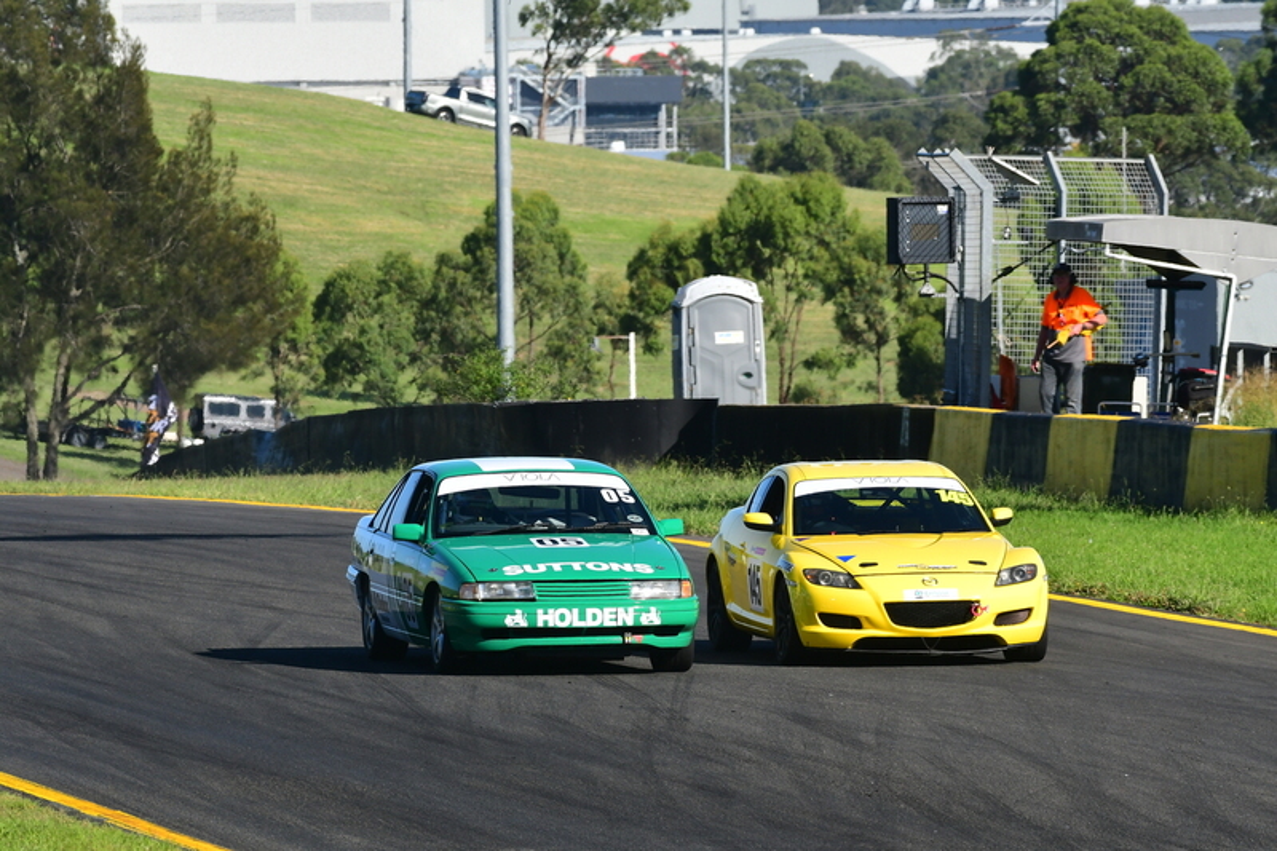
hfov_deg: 4.7
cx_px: 638
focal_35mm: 435
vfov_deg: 3.2
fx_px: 15426
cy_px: 426
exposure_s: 1/640
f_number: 11
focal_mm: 290
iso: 500
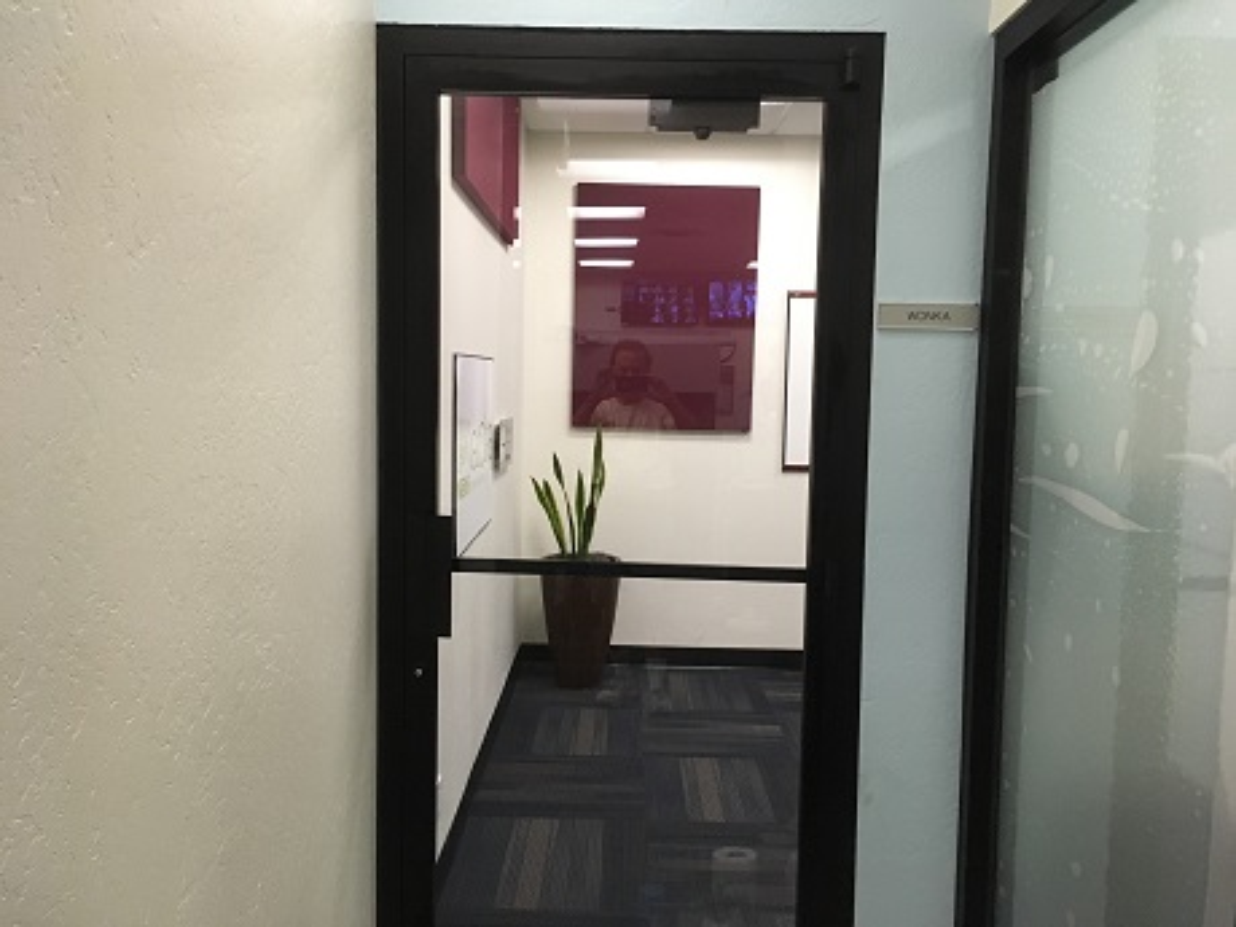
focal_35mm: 29
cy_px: 464
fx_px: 1035
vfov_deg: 48.2
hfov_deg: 61.7
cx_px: 618
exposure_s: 1/30
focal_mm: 4.15
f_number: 2.2
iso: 200
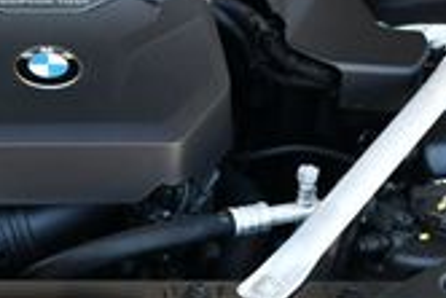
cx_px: -51
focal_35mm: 139
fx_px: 1724
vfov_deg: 9.8
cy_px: 317
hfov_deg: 14.4
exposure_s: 1/250
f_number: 3.5
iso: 400
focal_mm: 18
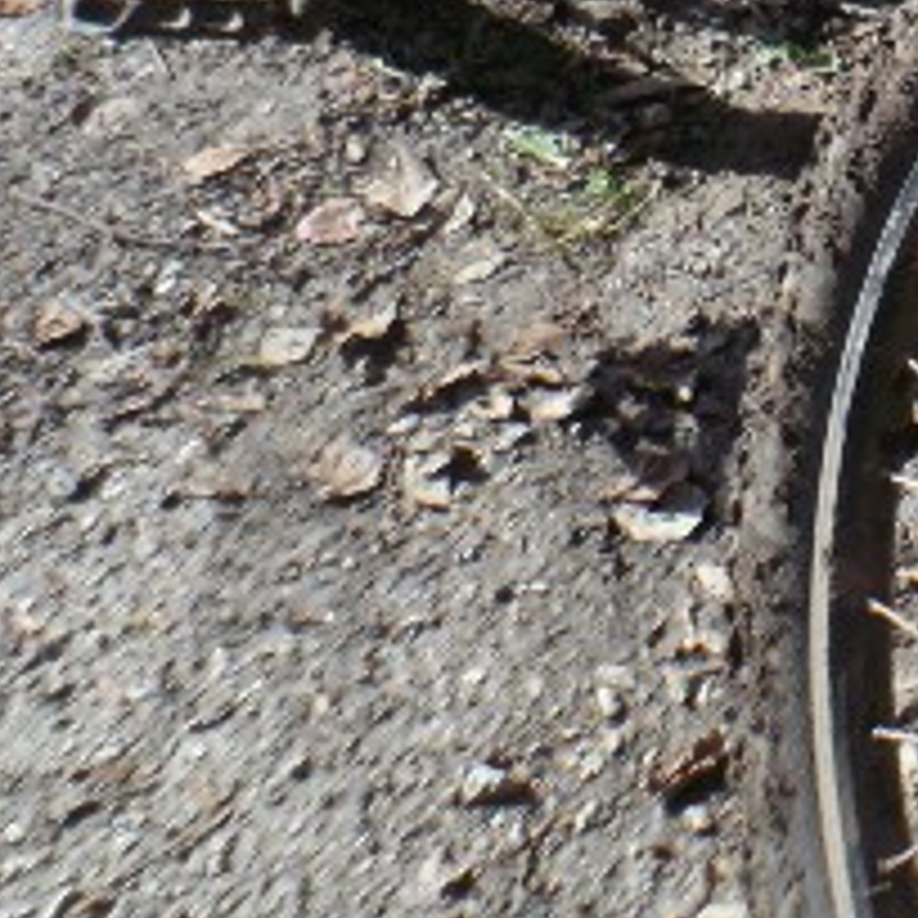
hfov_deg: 18.3
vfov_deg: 19.1
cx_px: 1375
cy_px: -277
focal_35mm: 84
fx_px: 2520
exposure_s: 1/350
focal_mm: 4.9
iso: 80
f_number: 3.3
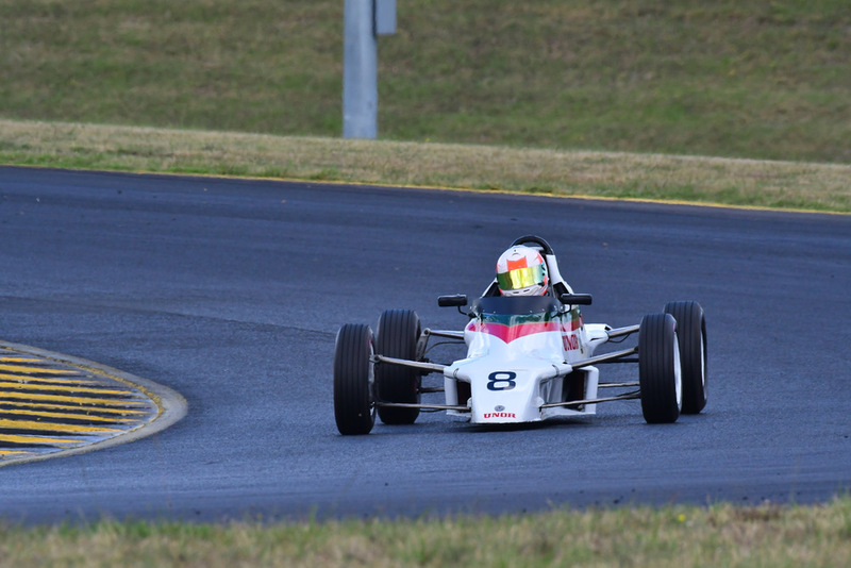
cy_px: 284
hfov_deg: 2.7
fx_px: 17735
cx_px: 426
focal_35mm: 750
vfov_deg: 1.8
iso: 1000
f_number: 11
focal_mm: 500
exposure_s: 1/640
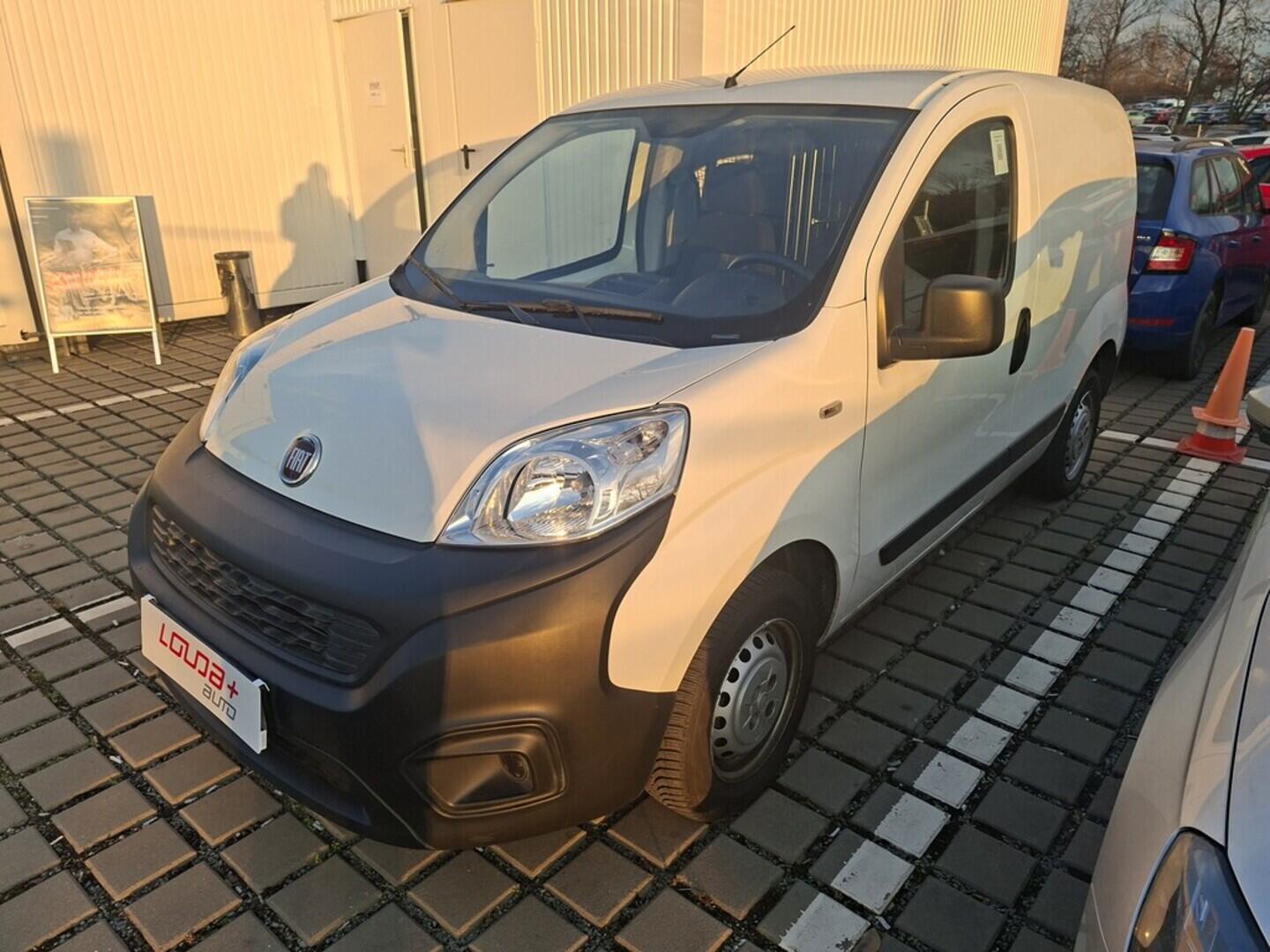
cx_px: 635
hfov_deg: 73.9
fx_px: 844
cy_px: 476
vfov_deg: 58.9
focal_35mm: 23
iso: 50
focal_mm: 5.54
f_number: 1.8
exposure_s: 1/480
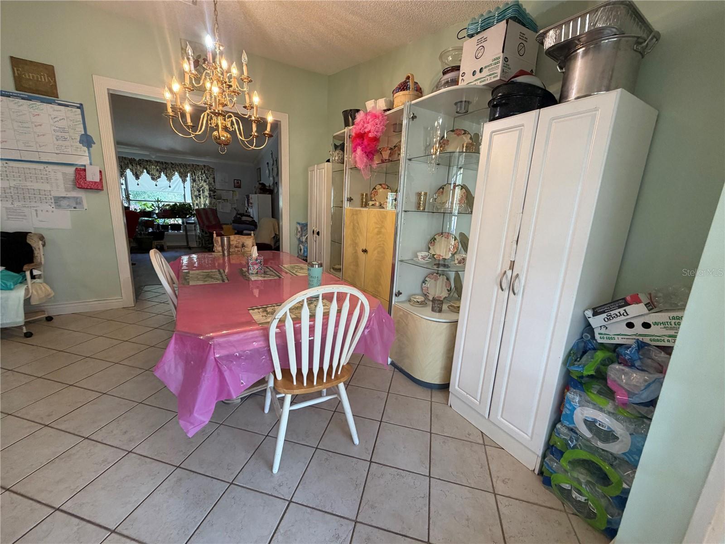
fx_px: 293
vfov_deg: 85.7
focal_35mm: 14
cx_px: 362
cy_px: 272
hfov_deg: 102.1
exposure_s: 1/60
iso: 250
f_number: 2.2
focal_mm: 2.22
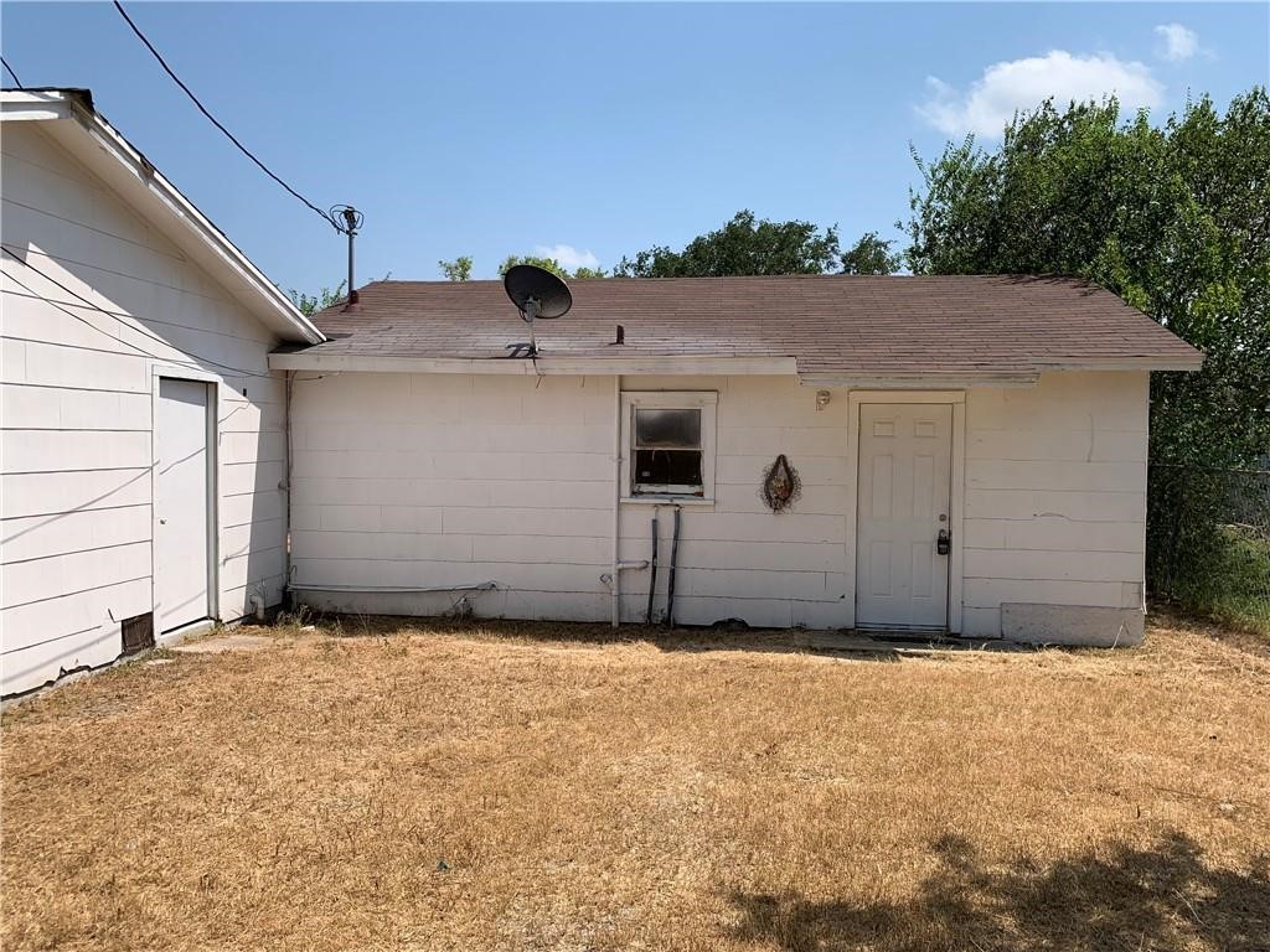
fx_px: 954
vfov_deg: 53.1
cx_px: 635
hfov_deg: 67.3
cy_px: 476
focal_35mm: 26
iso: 25
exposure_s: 1/3185
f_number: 1.8
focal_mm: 4.25
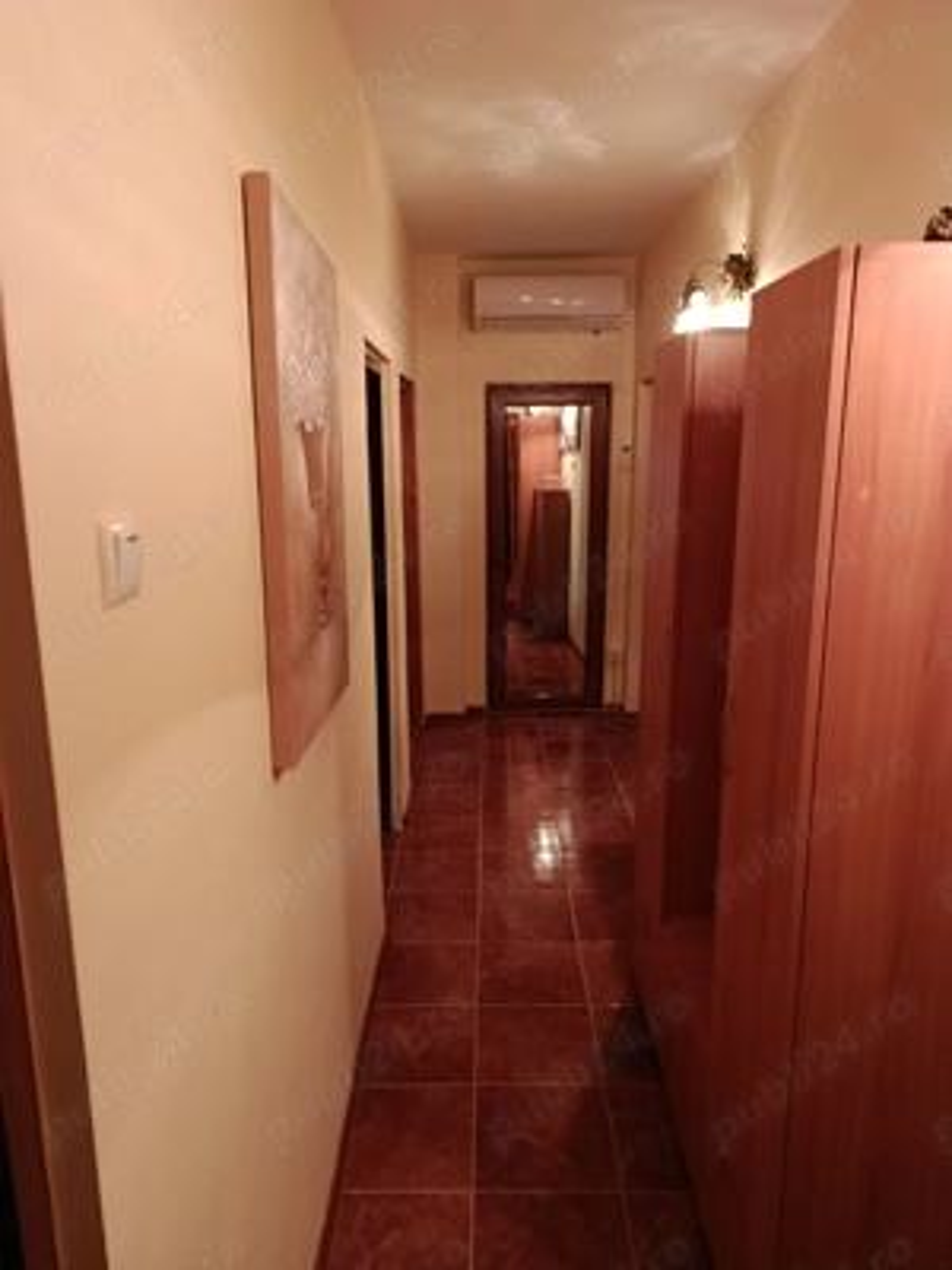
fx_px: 880
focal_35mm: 24
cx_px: 476
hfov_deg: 56.8
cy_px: 635
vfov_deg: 71.6
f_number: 1.7
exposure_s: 1/25
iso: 2408
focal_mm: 5.24
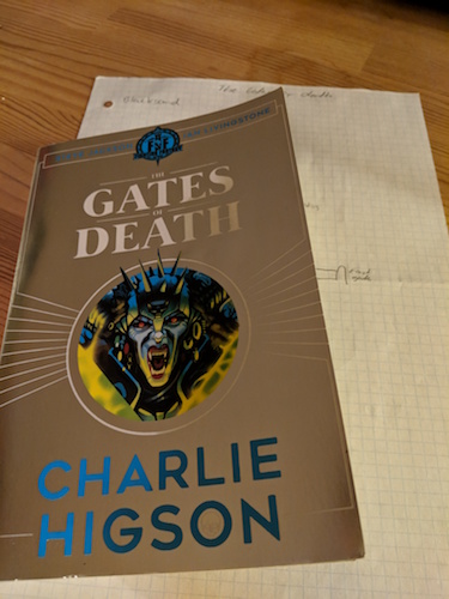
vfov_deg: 65.3
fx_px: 467
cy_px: 300
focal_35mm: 27
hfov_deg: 51.4
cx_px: 224
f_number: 1.8
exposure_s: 1/33.4
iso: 578
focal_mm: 4.44
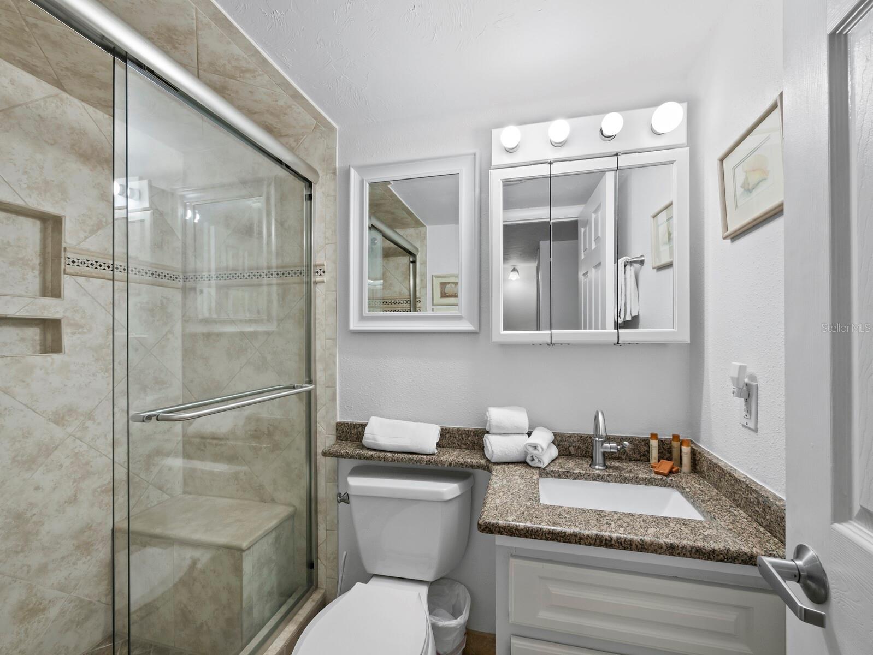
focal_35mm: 14
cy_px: 328
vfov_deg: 85.7
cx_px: 436
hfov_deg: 102.0
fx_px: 353
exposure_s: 1/5
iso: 400
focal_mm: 7
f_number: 11
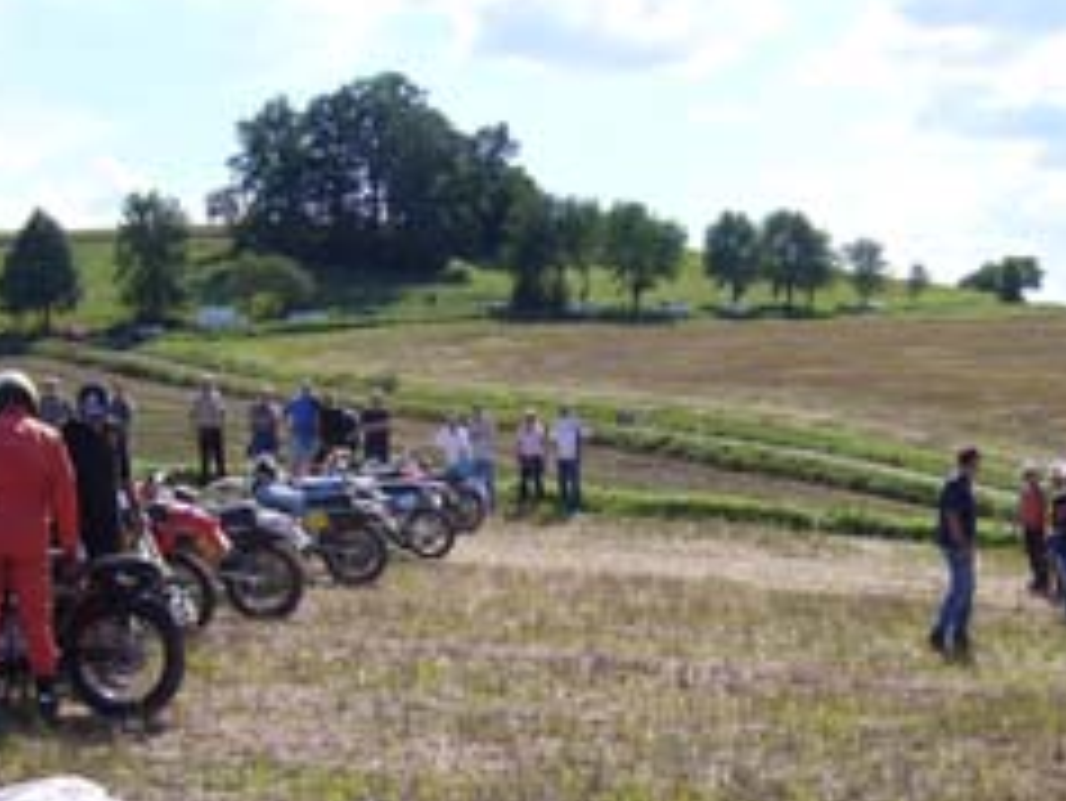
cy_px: 616
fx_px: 1818
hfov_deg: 32.7
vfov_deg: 24.5
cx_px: 580
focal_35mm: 59
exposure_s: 1/250
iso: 80
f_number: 5.6
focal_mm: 5.8
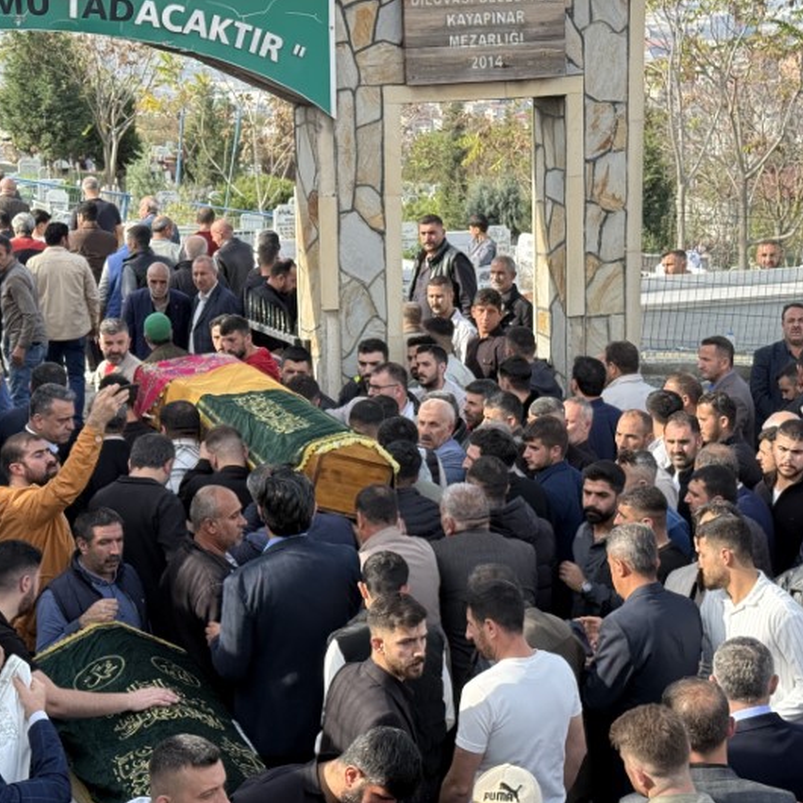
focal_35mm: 74
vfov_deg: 23.4
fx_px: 1942
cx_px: 367
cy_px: 425
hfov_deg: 23.4
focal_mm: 6.76
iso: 64
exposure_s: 1/1000
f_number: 1.78
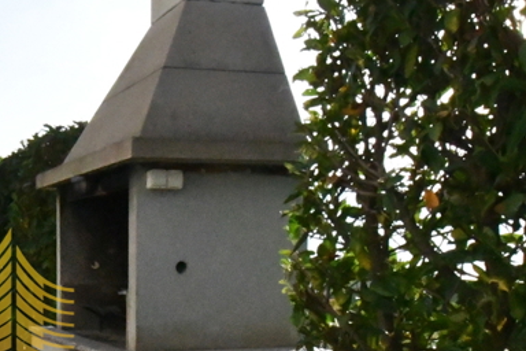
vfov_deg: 26.1
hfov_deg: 36.1
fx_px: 730
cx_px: 14
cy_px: 319
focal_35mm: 50
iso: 16000
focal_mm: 11
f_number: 25
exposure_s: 1/3200
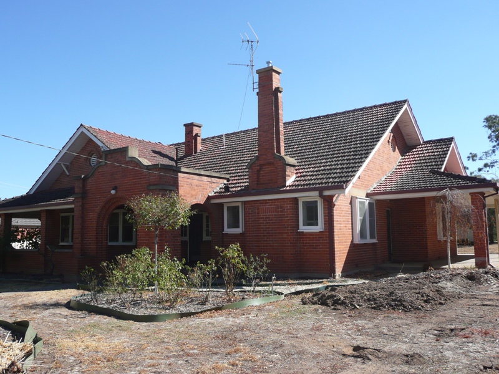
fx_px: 461
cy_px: 187
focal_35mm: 32
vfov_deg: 44.2
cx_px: 250
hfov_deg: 56.8
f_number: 3.5
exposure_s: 1/640
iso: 100
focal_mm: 5.2
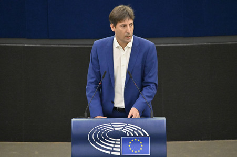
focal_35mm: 600
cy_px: 78
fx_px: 3947
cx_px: 118
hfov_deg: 3.4
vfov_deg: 2.3
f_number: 6.3
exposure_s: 1/640
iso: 10000
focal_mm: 600
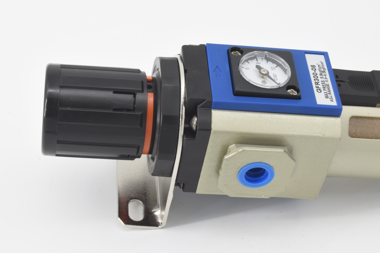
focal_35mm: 82
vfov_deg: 16.6
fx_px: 871
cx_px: 190
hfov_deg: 24.6
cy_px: 126
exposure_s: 1/1.3
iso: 100
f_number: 29
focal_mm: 55
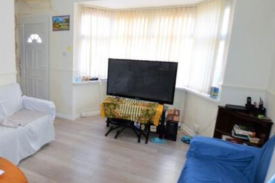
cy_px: 86
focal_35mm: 24
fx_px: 183
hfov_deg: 70.6
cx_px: 82
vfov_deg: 53.1
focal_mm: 10
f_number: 4
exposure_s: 1/80
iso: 400
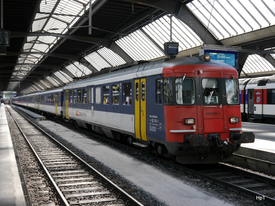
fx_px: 365
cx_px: 138
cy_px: 103
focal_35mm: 46
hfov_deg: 41.2
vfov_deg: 31.5
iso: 160
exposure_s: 1/125
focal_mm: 23
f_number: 4.5
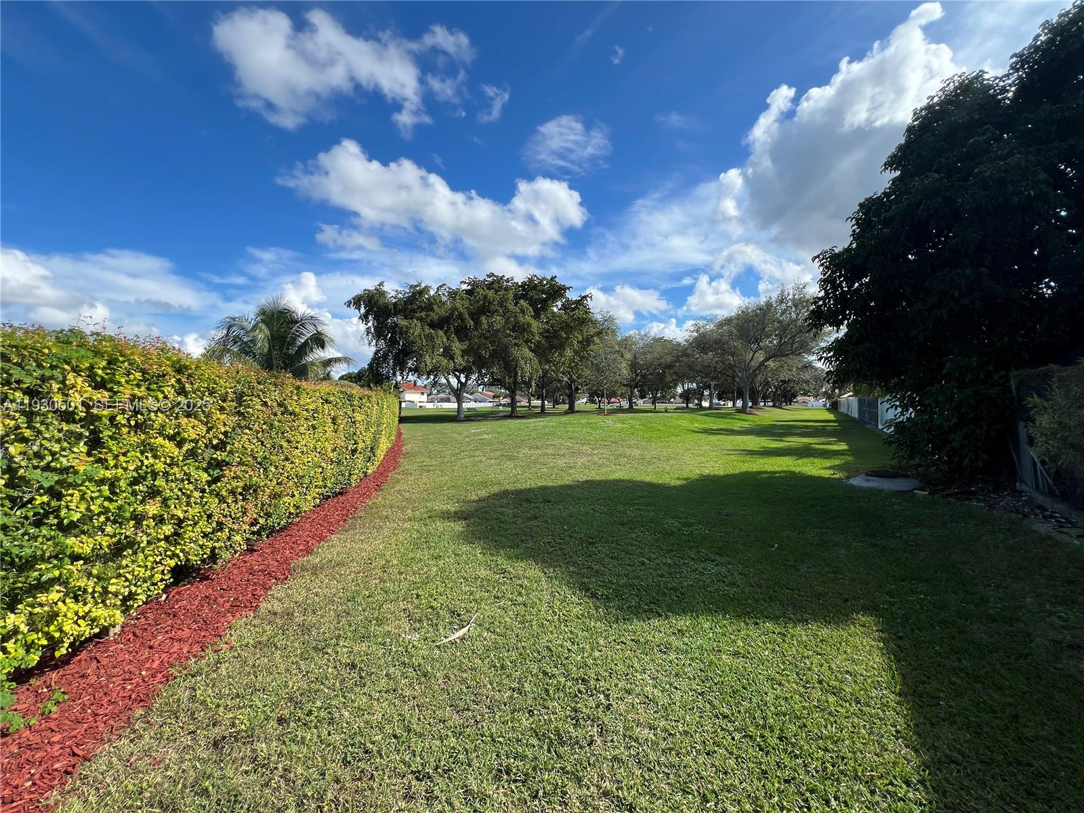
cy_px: 406
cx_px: 542
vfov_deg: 89.9
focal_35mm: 13
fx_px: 407
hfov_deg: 106.2
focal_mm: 1.57
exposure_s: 1/1309
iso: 32
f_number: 1.8
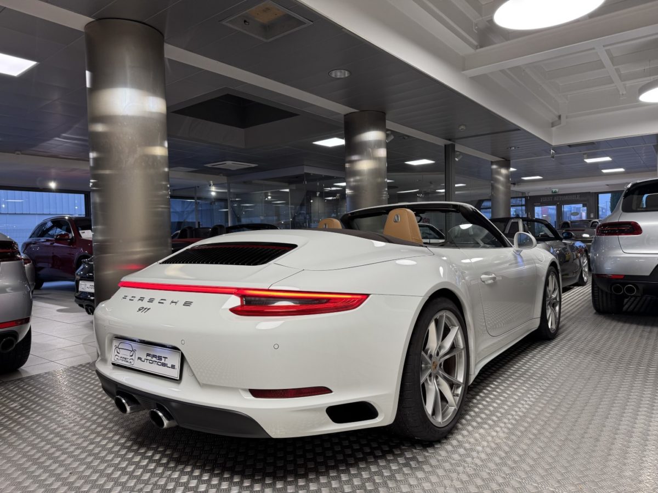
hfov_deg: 71.6
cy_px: 246
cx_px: 329
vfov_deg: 56.8
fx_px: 456
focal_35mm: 24
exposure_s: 1/100
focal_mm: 6.76
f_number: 1.78
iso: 80
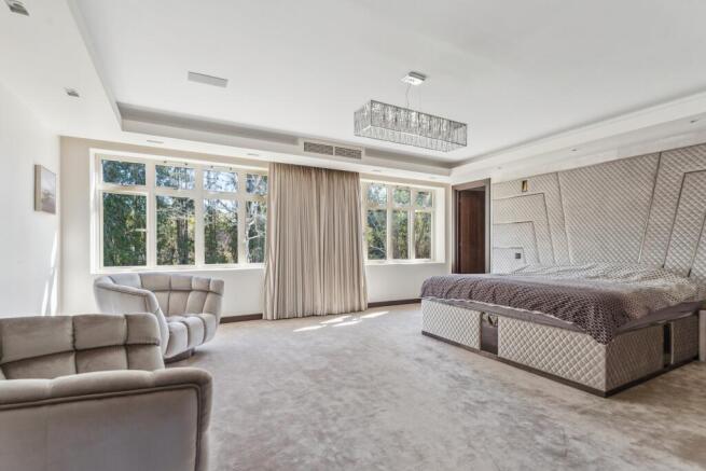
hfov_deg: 97.1
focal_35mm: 16
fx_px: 312
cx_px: 353
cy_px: 236
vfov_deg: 74.1
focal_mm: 15.9
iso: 200
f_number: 9
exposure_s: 1/10
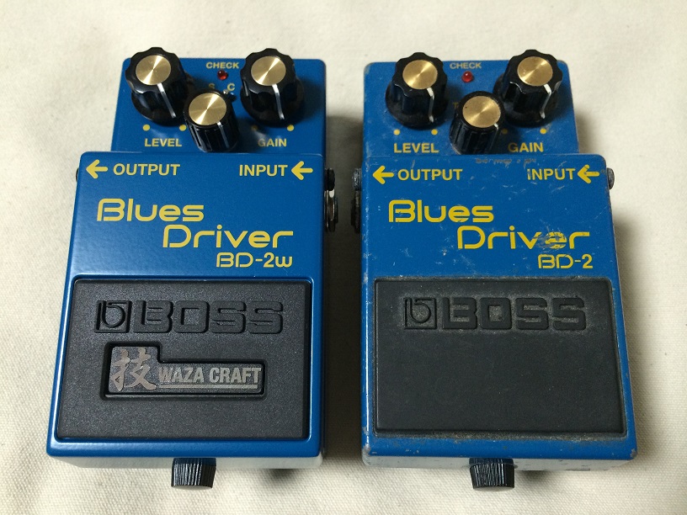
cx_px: 344
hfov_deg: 60.0
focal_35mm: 30
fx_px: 595
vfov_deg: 46.8
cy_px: 258
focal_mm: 4.12
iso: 200
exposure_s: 1/33
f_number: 2.2
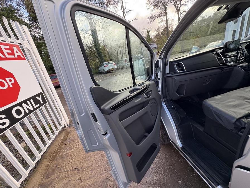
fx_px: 101
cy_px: 94
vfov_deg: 85.7
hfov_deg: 102.1
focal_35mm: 14
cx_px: 125
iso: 50
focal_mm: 2.22
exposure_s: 1/150
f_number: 2.2
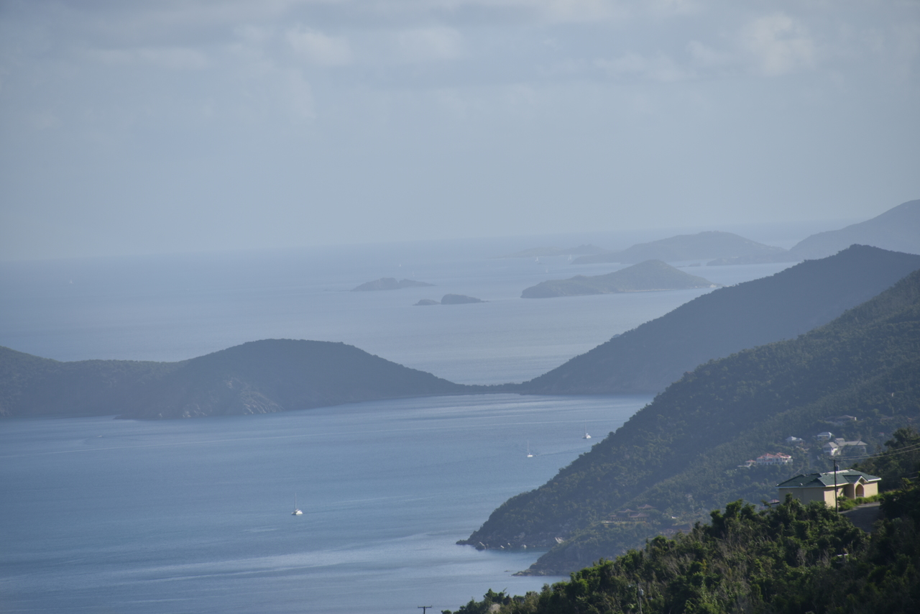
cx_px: 460
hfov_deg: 6.9
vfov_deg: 4.6
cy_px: 307
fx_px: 7668
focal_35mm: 300
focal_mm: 300
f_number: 8
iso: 100
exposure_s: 1/640
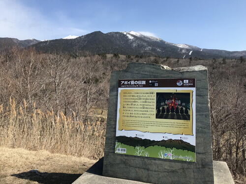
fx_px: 199
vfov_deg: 49.7
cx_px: 123
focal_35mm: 28
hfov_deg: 63.4
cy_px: 92
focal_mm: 3.99
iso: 20
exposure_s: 1/2179
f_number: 1.8
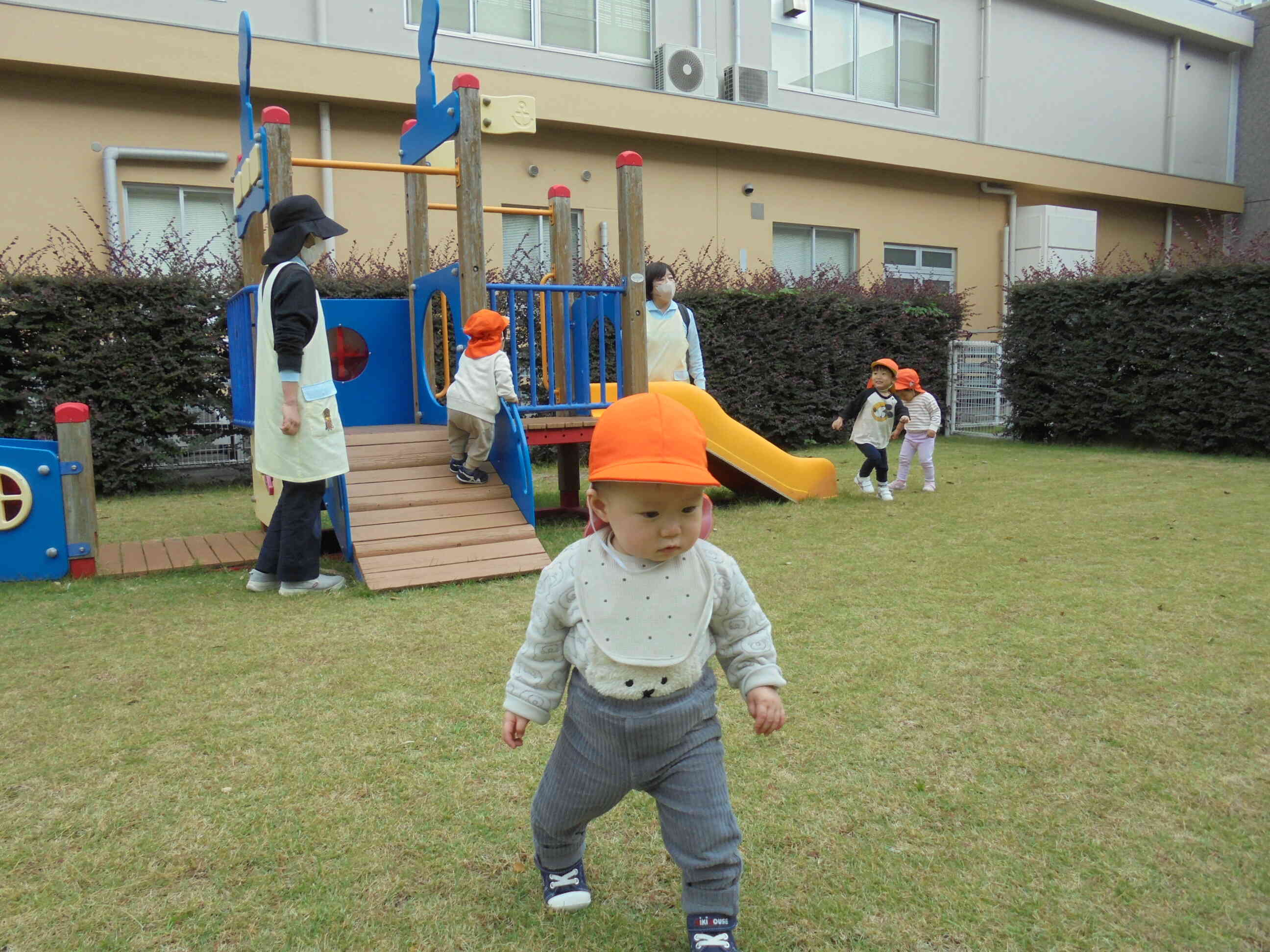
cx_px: 635
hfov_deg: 67.3
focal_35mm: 26
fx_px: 954
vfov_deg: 53.1
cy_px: 476
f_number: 3.5
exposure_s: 1/320
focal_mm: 4.6
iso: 100
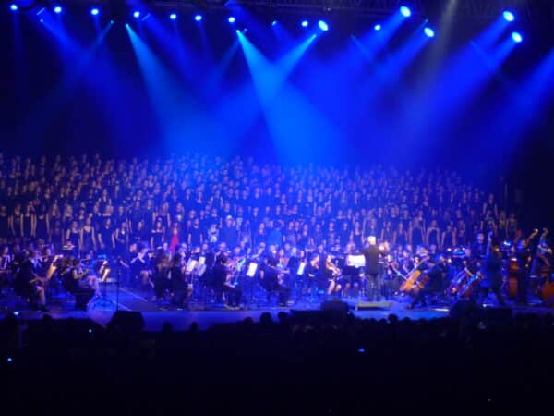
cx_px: 277
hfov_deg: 22.8
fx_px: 1376
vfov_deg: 17.2
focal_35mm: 86
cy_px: 208
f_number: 5
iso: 400
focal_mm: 15.3
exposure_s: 1/8
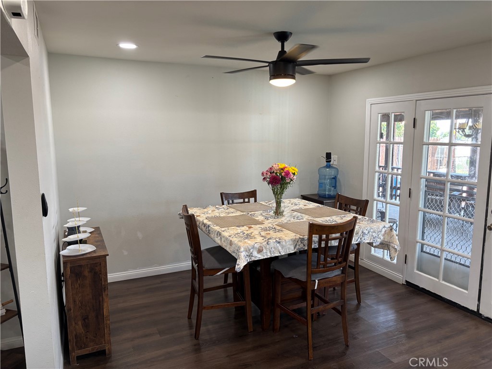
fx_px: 370
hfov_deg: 67.3
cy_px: 184
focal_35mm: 26
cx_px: 246
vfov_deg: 53.1
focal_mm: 5.96
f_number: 1.6
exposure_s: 1/120
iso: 125
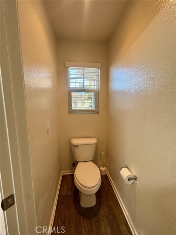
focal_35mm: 14
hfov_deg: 85.7
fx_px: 95
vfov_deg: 102.1
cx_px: 88
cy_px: 118
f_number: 2.2
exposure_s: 1/120
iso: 125
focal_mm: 2.22
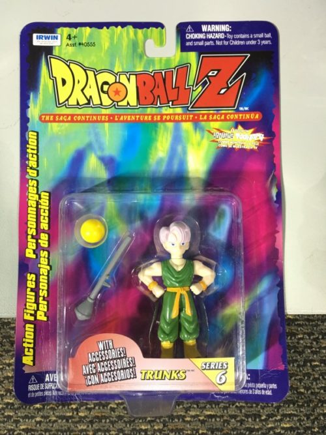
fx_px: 364
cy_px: 218
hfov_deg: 48.2
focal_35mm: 29
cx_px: 163
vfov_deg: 61.7
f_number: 2.2
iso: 40
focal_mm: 4.15
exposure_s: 1/15
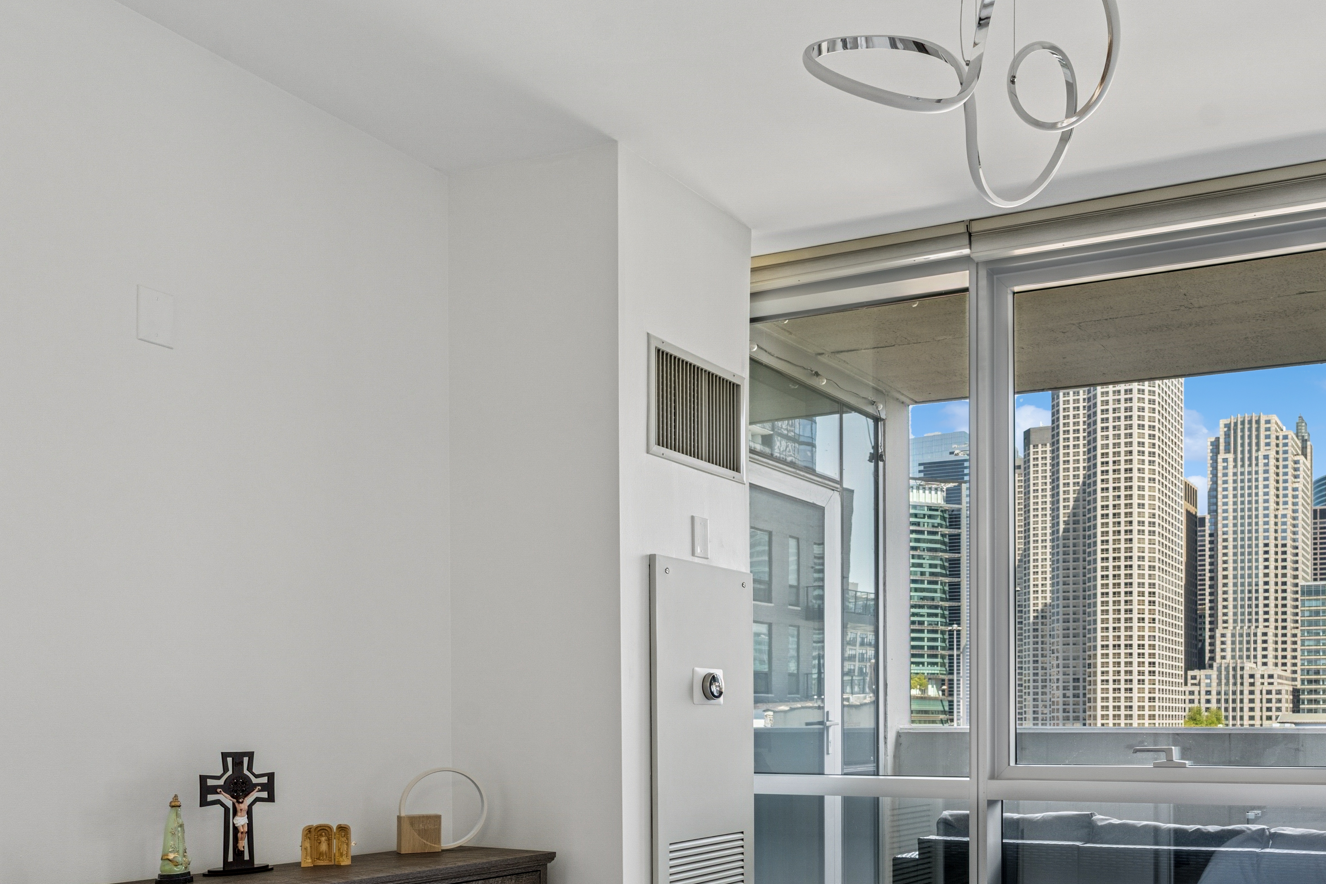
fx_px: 1179
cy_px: 728
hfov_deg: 55.4
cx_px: 1020
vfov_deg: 39.2
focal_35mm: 32
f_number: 9
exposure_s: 1/60
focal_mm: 16
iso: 320
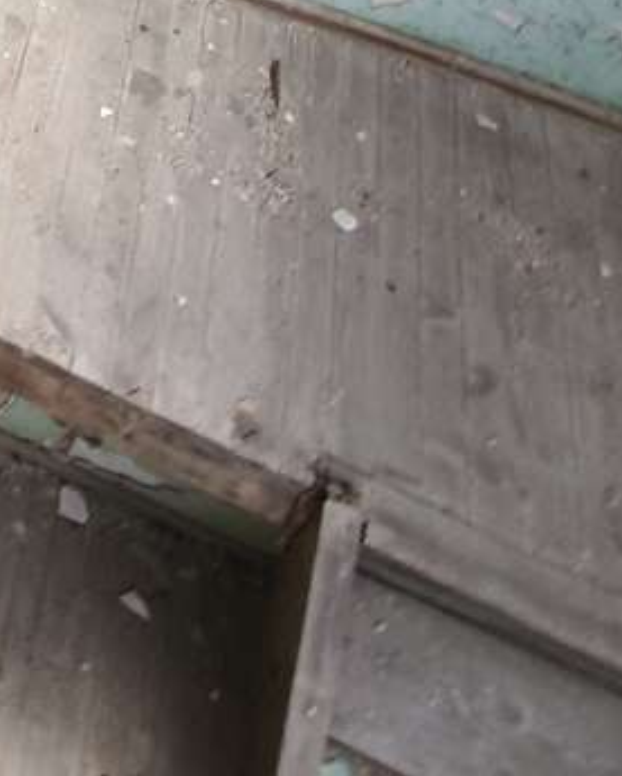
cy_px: -364
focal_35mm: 55
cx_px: -424
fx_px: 1265
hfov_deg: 21.1
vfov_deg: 26.0
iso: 50
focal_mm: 1.8
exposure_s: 1/50
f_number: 2.2
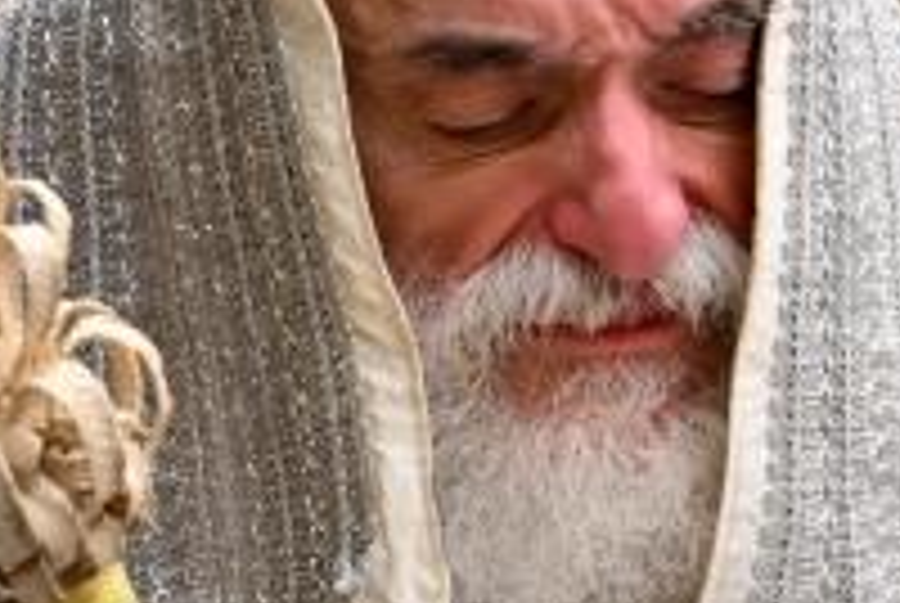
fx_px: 29668
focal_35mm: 1185
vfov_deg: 1.2
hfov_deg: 1.7
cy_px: 297
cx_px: 536
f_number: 2.8
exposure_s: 1/320
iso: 200
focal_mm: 155
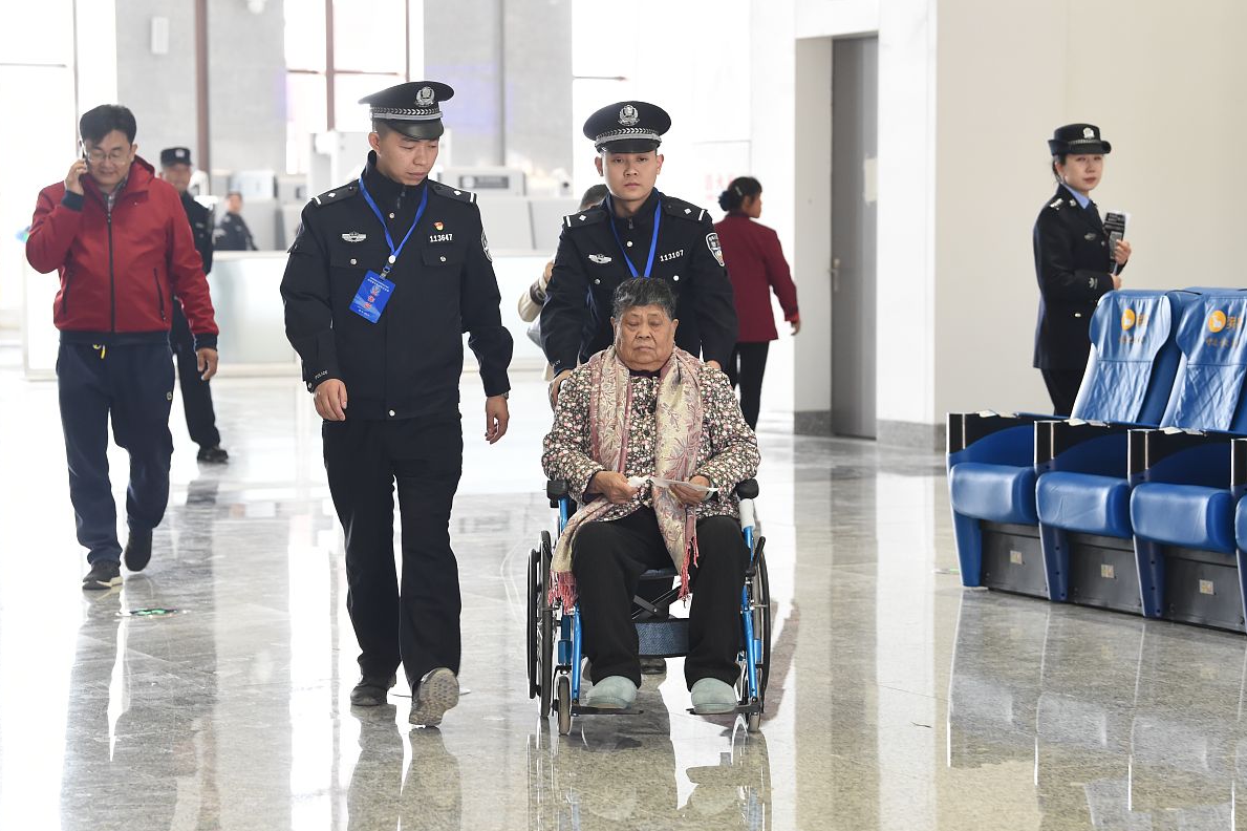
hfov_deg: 18.4
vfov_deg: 12.3
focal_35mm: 111
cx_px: 623
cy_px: 418
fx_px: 3844
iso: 3200
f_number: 5.6
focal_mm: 110
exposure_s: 1/125
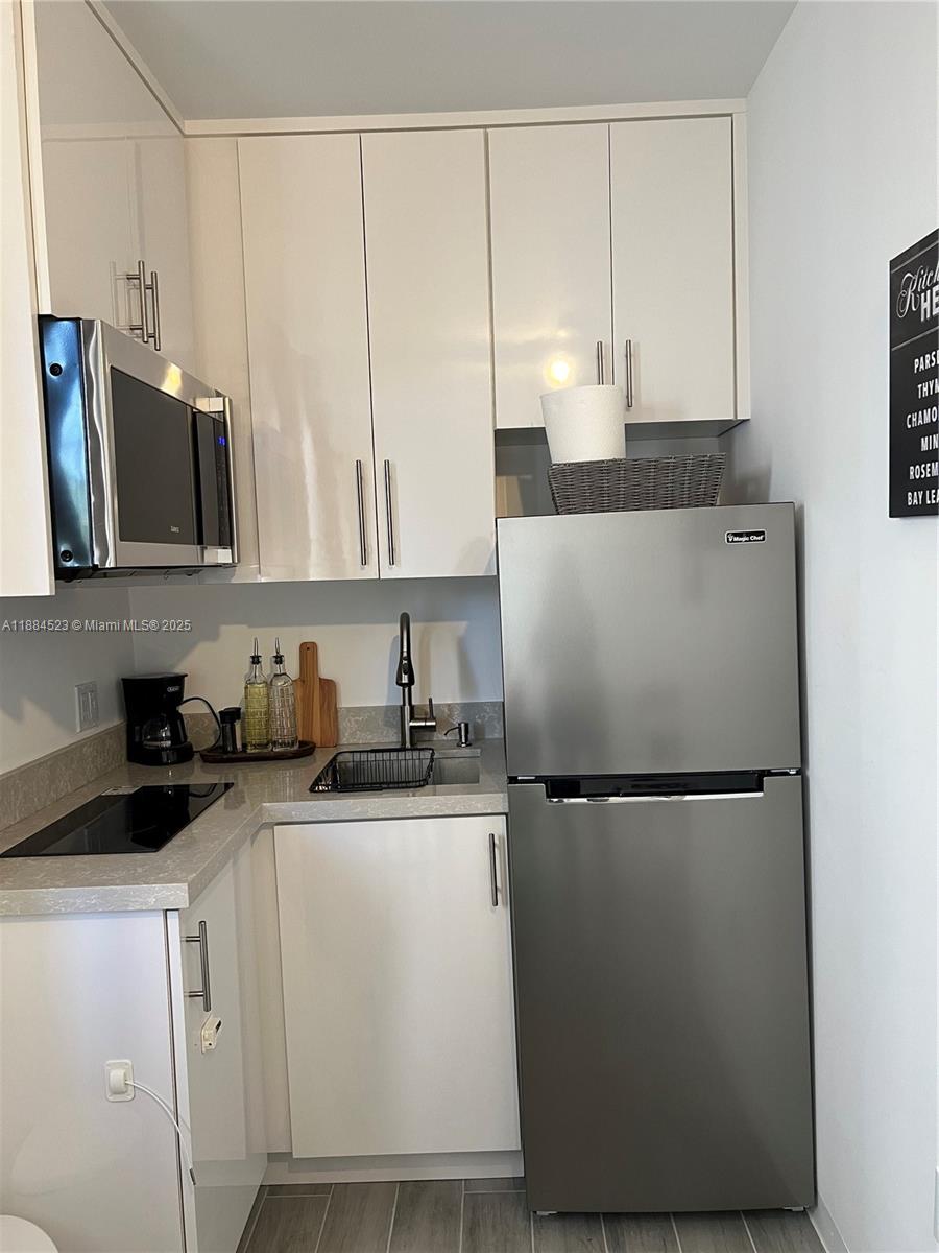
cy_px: 626
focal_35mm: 26
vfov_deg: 67.3
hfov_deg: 53.1
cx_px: 470
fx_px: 940
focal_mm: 5.7
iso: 125
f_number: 1.5
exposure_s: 1/64
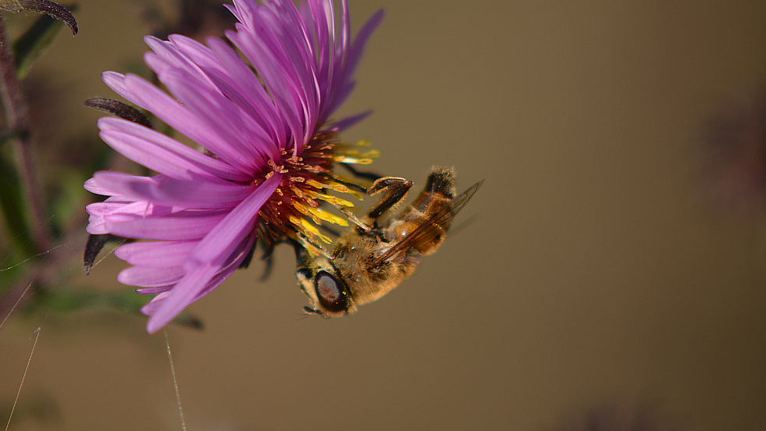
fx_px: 6602
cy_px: 205
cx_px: 374
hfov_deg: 6.6
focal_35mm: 325
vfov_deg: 3.7
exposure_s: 1/320
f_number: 7.1
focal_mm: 200
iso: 100
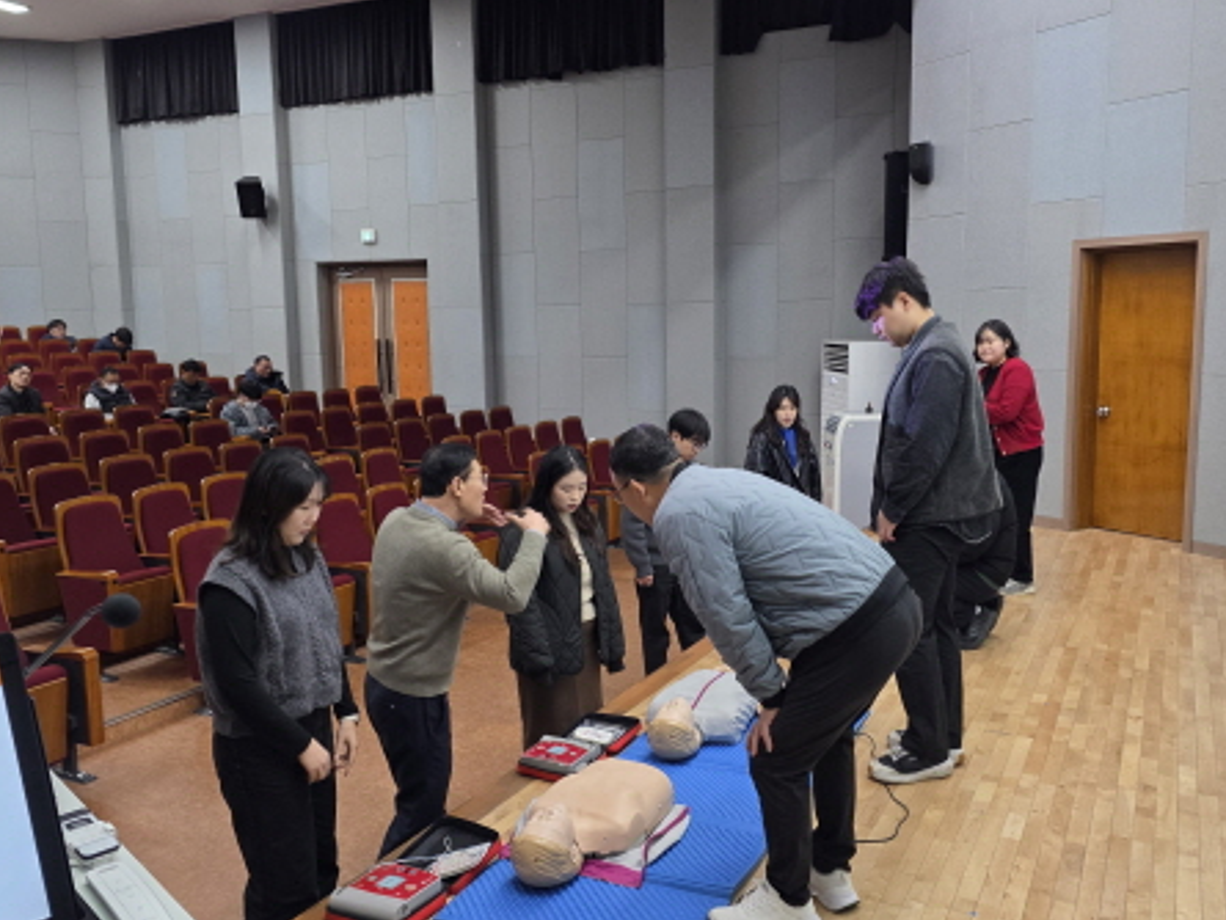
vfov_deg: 45.5
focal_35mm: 31
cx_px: 658
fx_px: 1098
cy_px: 466
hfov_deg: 58.3
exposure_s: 1/120
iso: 250
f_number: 1.7
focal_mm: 6.3
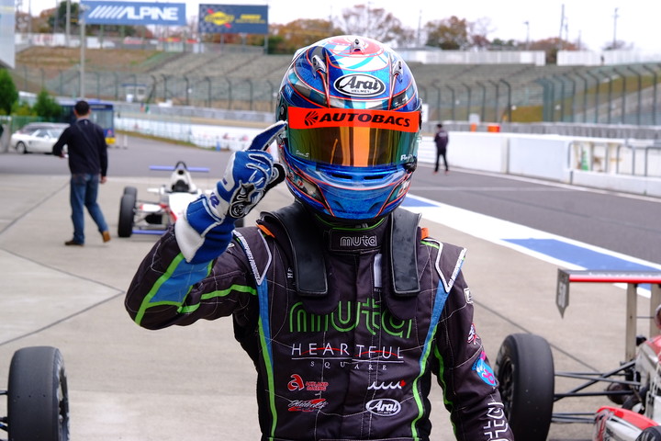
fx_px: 1542
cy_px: 220
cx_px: 330
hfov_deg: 24.2
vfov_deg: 16.3
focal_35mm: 84
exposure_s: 1/180
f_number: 8
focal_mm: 56
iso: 400
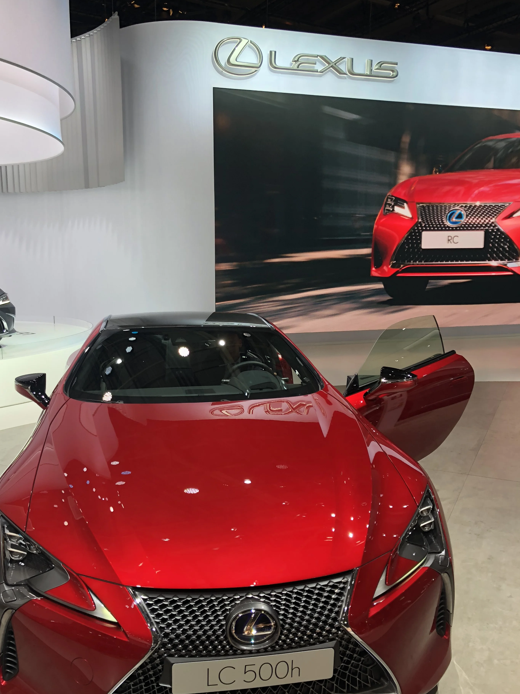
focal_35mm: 31
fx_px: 621
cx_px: 239
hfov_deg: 45.4
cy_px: 371
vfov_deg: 58.3
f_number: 1.8
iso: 40
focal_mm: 4
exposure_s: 1/150
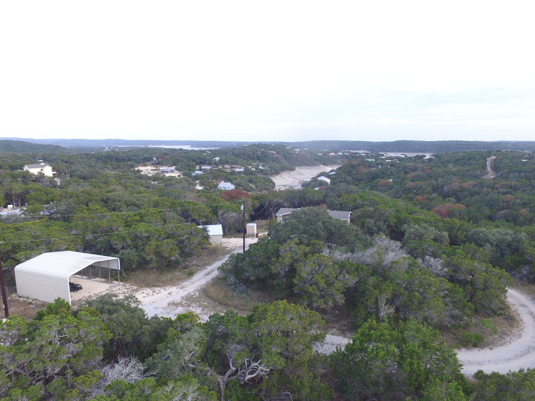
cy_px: 198
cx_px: 283
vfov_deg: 61.1
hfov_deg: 76.3
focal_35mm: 22
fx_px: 340
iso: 100
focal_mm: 3.61
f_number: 2.8
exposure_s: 1/101
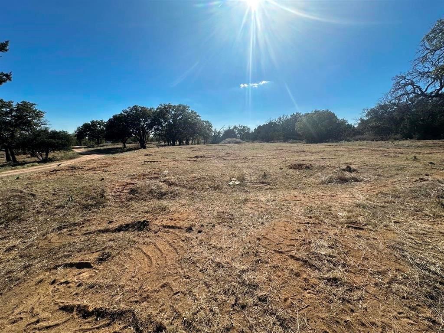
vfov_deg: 85.7
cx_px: 222
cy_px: 166
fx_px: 180
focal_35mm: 14
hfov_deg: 102.1
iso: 50
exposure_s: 1/2398
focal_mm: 2.22
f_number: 2.2
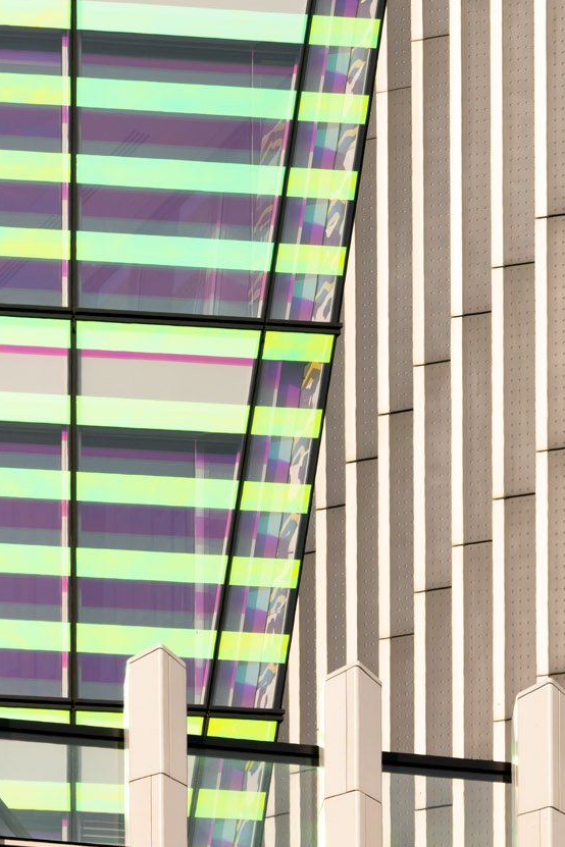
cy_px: 631
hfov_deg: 3.0
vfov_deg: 4.5
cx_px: 618
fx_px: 10687
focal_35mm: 454
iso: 100
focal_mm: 151
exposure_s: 1/200
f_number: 13
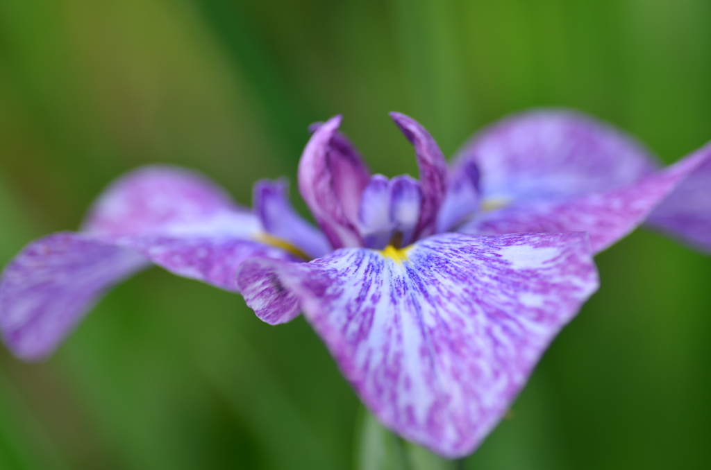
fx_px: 2660
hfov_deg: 15.2
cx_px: 356
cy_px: 235
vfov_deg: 10.1
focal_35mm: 135
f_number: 3.5
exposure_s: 1/500
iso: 100
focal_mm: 90
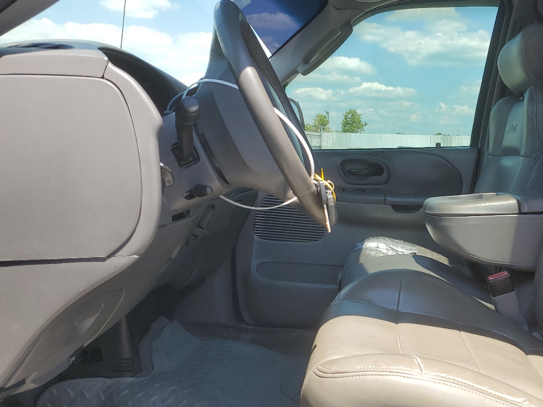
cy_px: 210
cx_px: 387
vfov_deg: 36.8
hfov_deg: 46.6
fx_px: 612
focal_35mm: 39
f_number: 1.5
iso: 50
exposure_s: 1/909
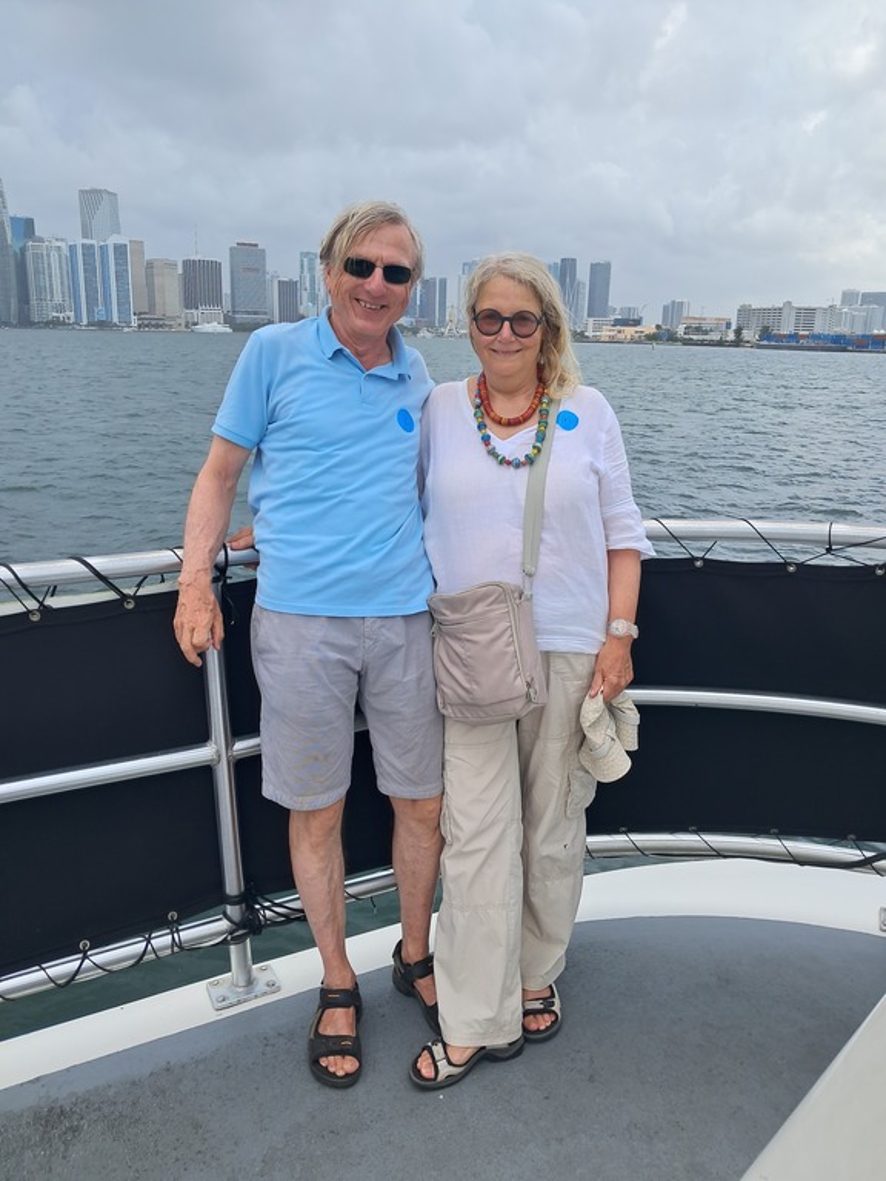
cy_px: 590
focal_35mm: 27
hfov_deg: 51.4
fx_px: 921
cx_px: 443
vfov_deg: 65.3
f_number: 1.8
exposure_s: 1/470
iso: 50
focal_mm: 4
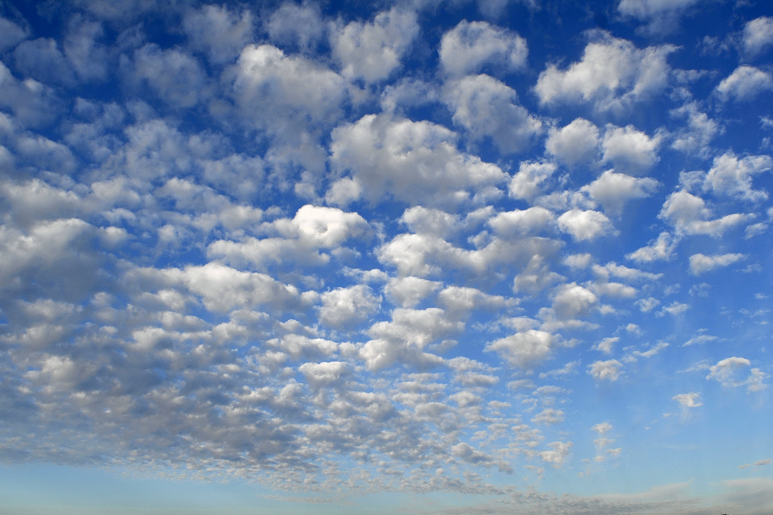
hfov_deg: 61.9
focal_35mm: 30
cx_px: 386
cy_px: 258
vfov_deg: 43.6
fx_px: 644
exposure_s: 1/250
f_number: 9
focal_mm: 20
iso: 125
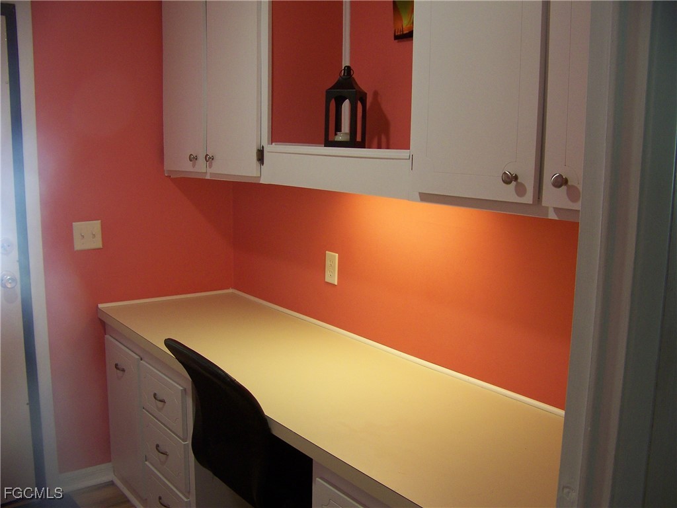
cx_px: 338
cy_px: 254
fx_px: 704
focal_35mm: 36
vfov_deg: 39.7
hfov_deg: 51.4
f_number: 2.8
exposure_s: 1/30
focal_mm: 5.85
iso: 125
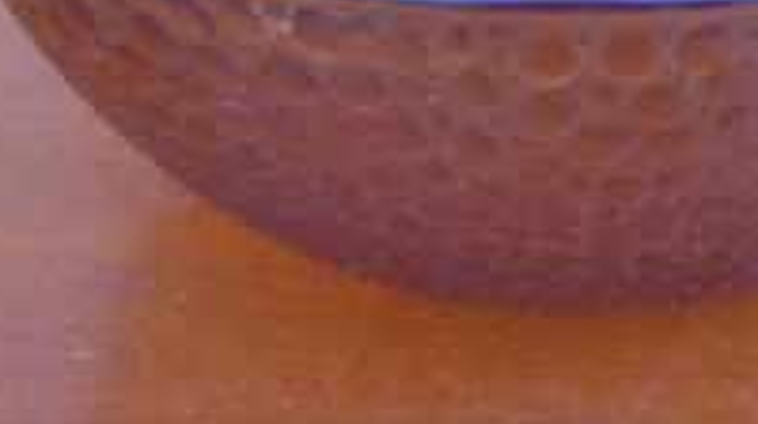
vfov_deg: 17.2
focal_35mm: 68
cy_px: -30
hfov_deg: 30.4
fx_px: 1365
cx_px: 580
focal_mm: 4.6
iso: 140
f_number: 3.2
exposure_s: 1/30
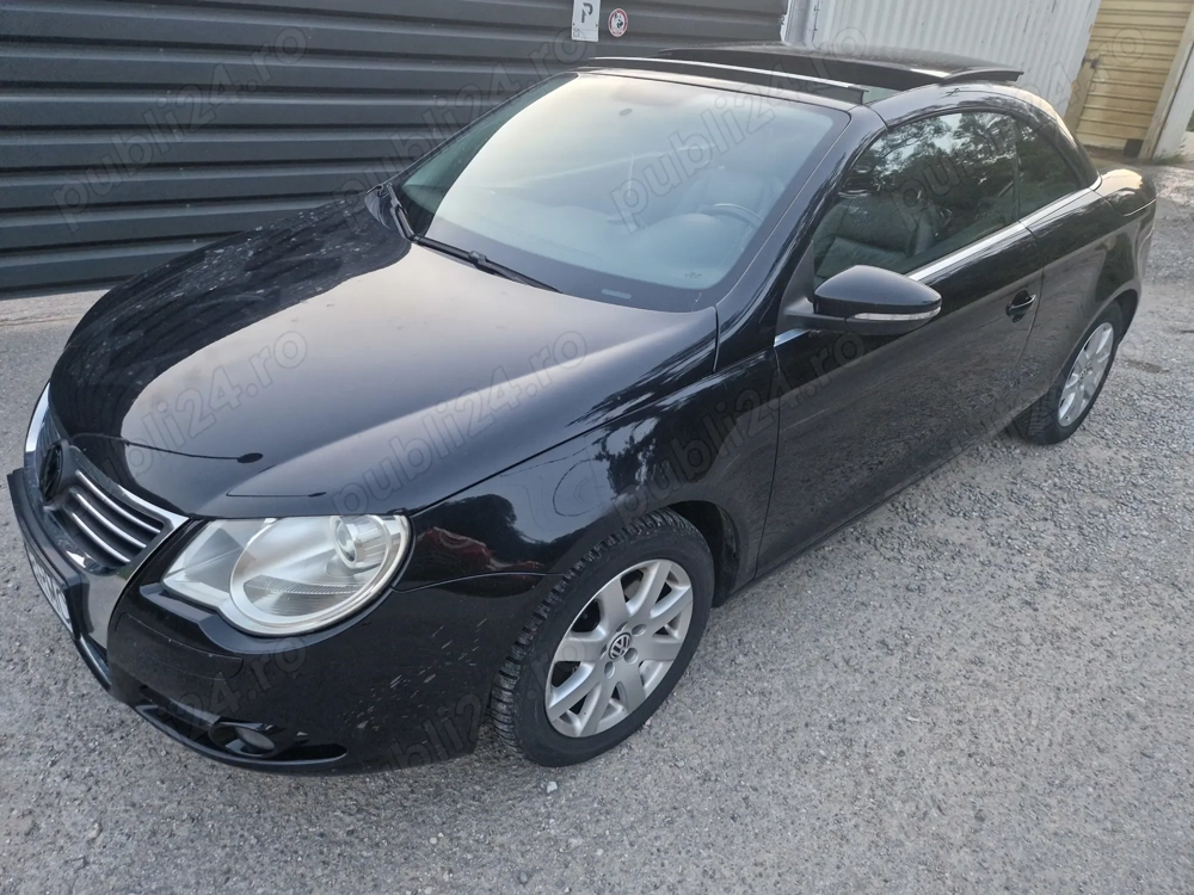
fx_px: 793
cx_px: 597
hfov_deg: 73.9
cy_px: 448
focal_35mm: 23
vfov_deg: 58.9
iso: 800
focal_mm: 5.4
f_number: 1.8
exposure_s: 1/100
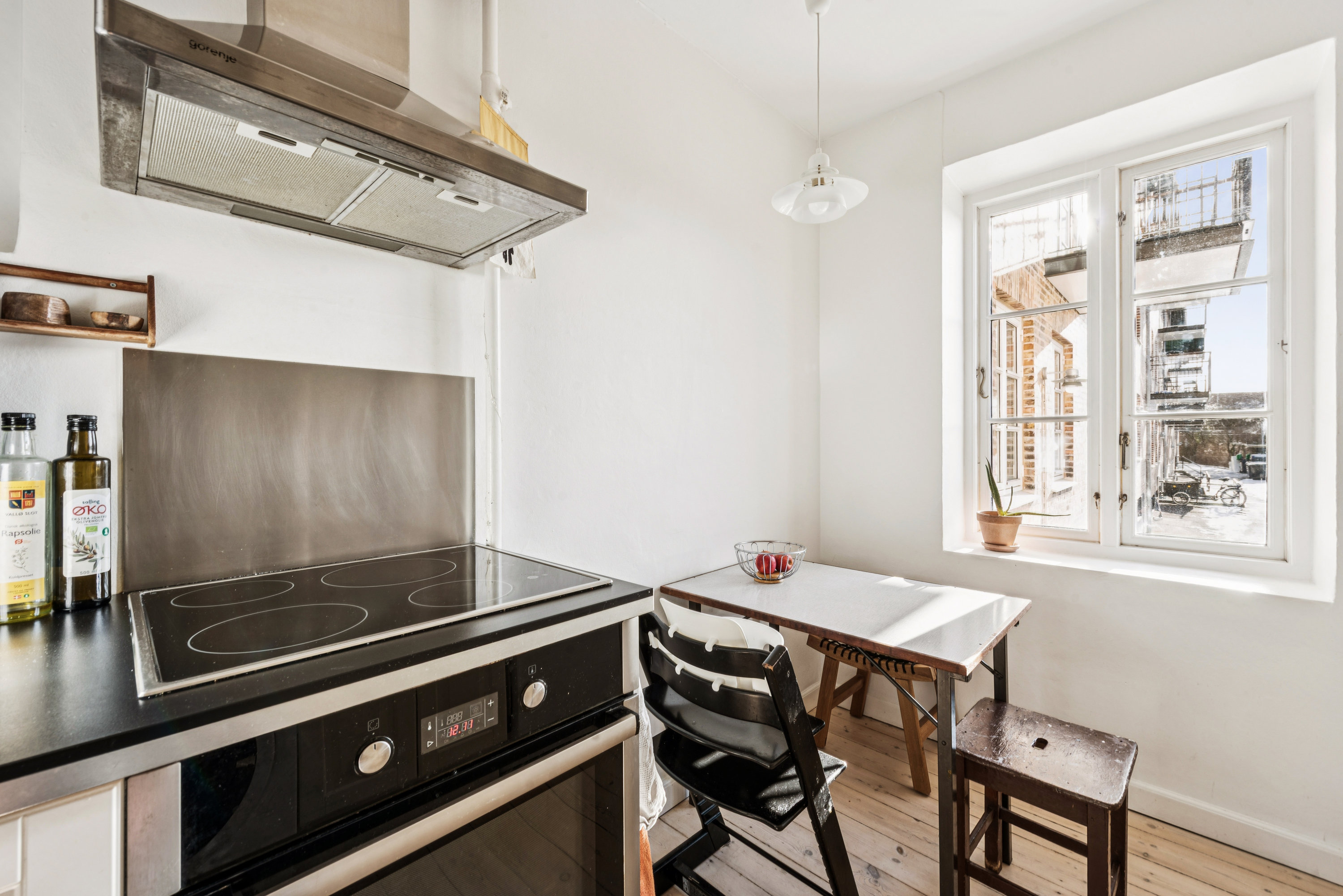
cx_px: 672
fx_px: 560
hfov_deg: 100.4
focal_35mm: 15
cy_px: 448
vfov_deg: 77.3
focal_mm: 15
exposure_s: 1/10
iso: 200
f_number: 10
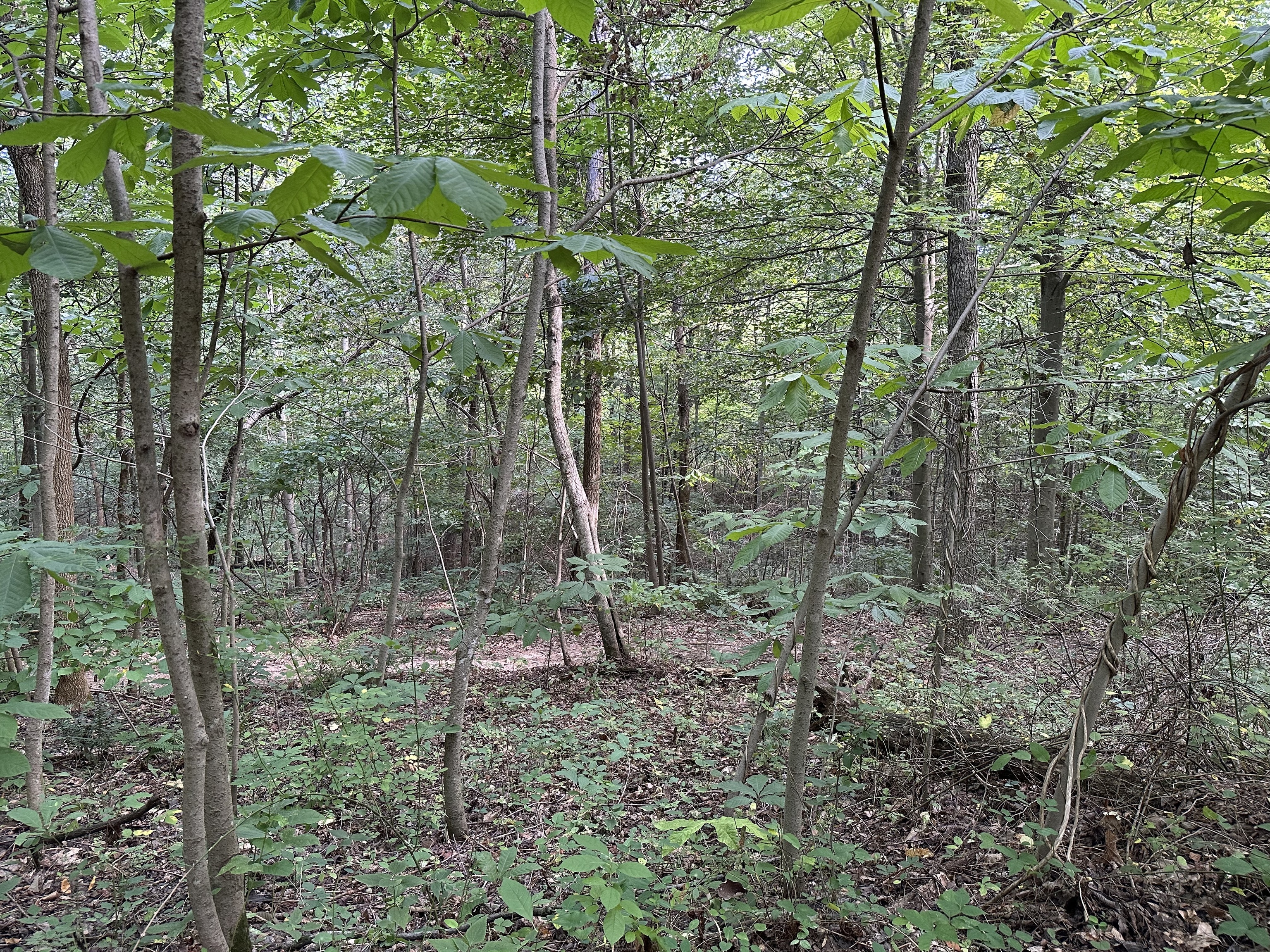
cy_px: 476
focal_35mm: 24
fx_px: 881
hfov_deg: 71.6
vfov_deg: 56.8
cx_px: 635
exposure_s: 1/60
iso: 250
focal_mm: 6.86
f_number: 1.78
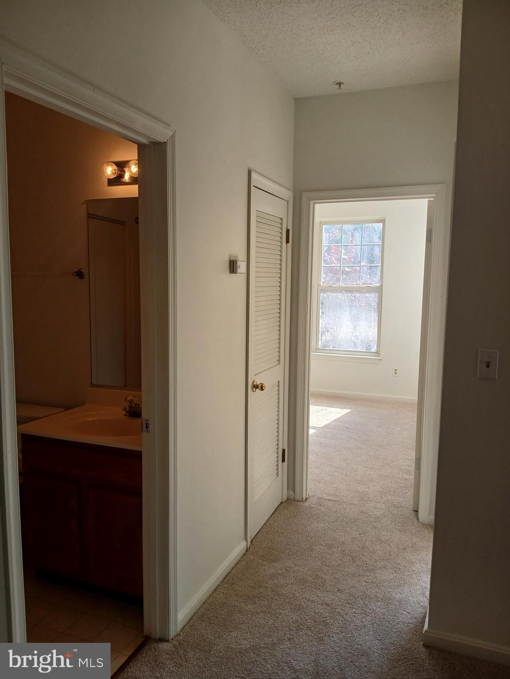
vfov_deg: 67.3
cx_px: 255
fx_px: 511
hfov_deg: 53.1
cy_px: 340
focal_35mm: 26
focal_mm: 3.98
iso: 20
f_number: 1.8
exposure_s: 1/60
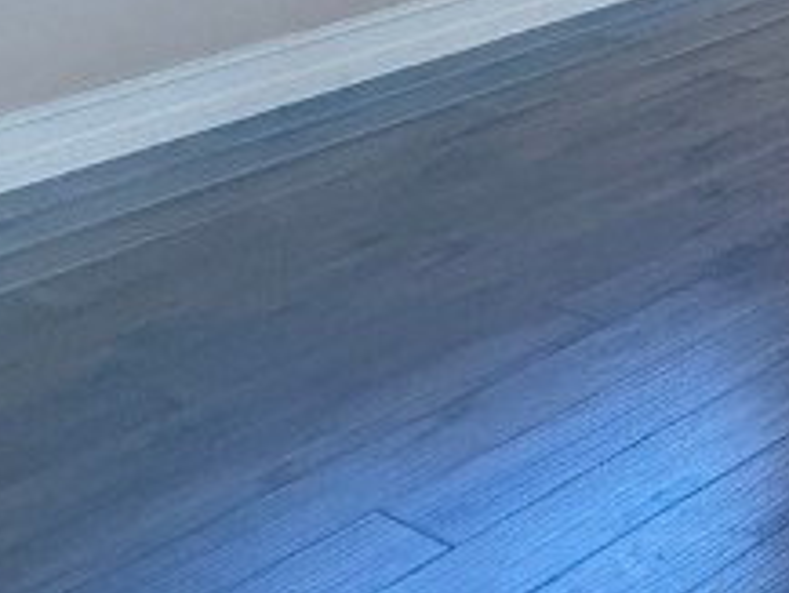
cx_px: 1745
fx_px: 1505
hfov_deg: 16.8
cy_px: -480
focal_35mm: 66
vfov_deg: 17.8
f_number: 2.2
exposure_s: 1/60
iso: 320
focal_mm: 2.22
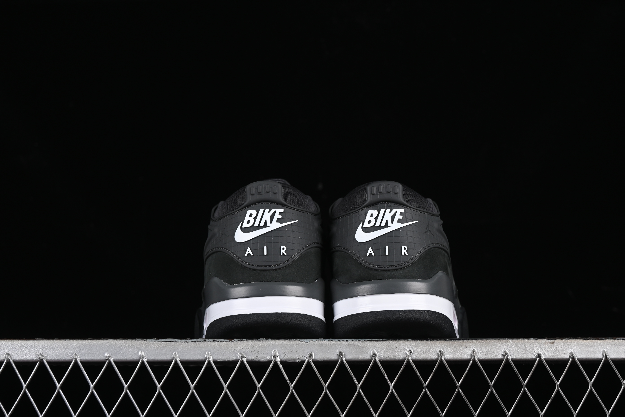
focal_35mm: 72
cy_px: 208
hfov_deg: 28.1
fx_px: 1250
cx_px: 312
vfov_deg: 18.9
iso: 160
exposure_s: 1/160
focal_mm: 48
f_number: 7.1
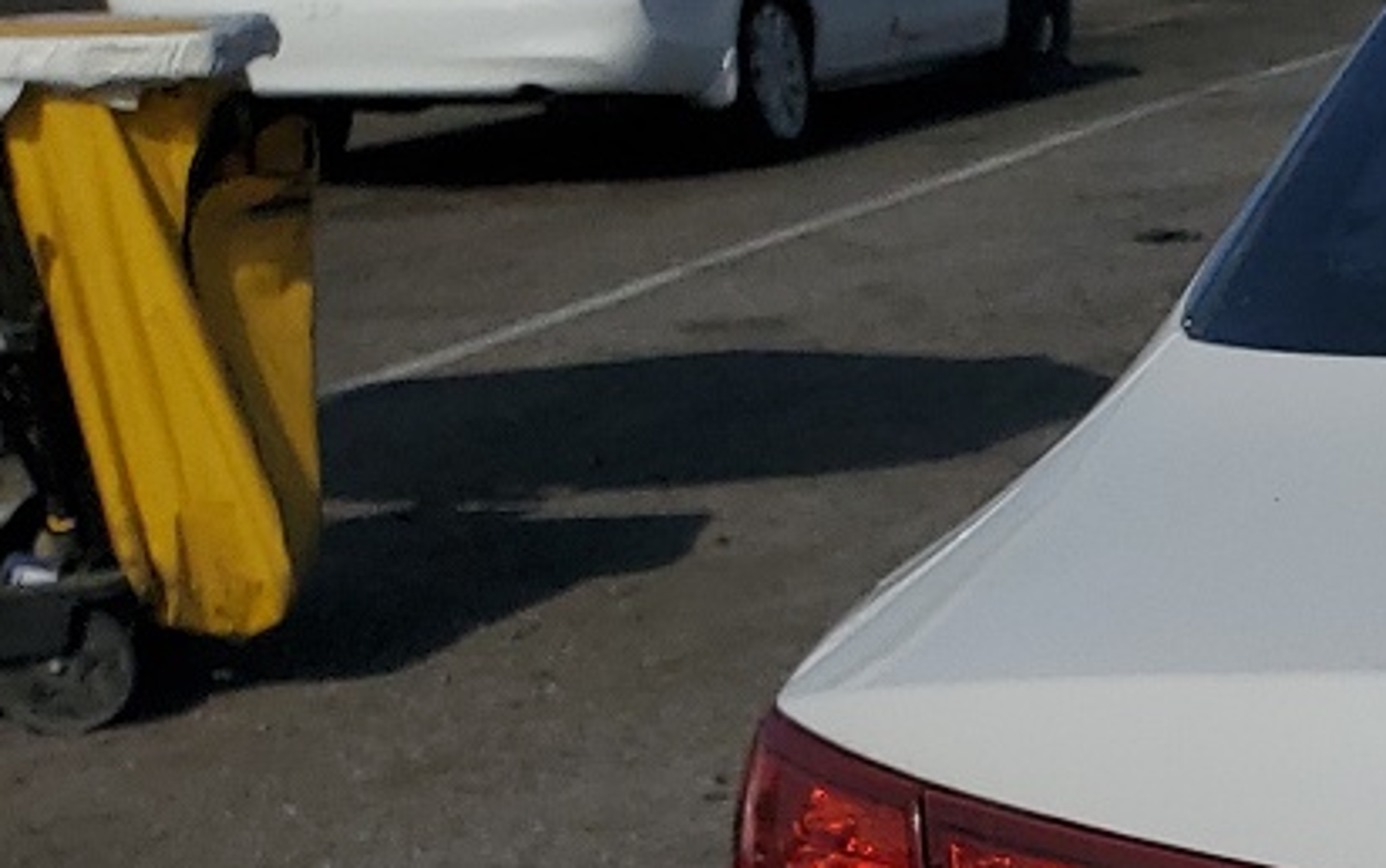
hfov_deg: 16.0
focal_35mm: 107
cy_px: 1120
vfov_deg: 11.9
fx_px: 4044
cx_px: 2617
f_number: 1.5
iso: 50
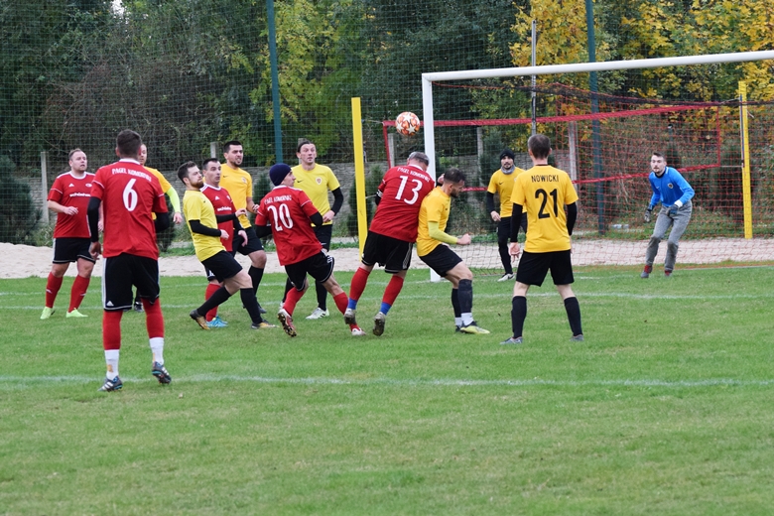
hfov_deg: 16.7
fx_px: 2644
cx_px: 387
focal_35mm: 123
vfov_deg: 11.1
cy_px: 258
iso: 2000
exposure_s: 1/500
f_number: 4.2
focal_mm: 82
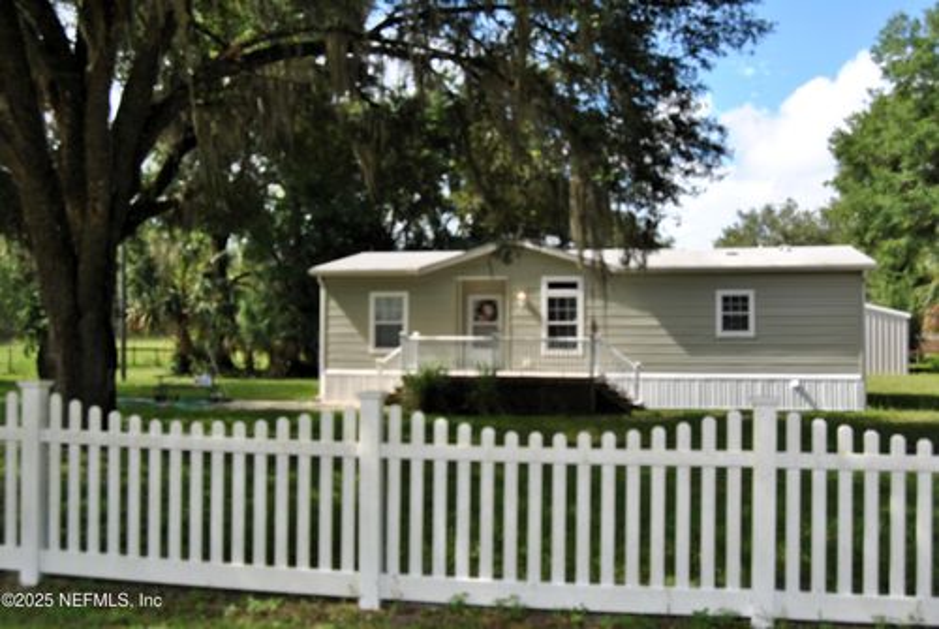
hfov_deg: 49.5
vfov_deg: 34.3
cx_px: 470
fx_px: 1019
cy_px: 314
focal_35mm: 39
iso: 100
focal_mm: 26
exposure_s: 1/200
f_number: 8
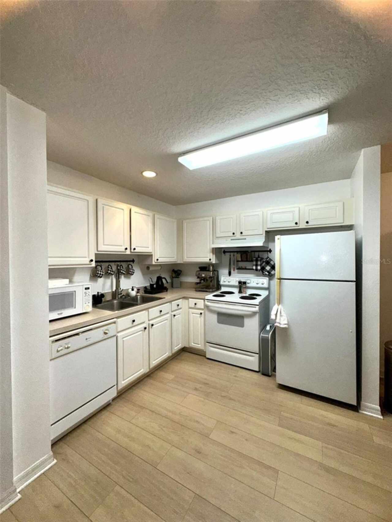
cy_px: 261
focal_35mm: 14
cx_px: 196
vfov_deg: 102.1
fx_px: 211
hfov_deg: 85.7
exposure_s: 1/128
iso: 32
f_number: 2.2
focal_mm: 2.22
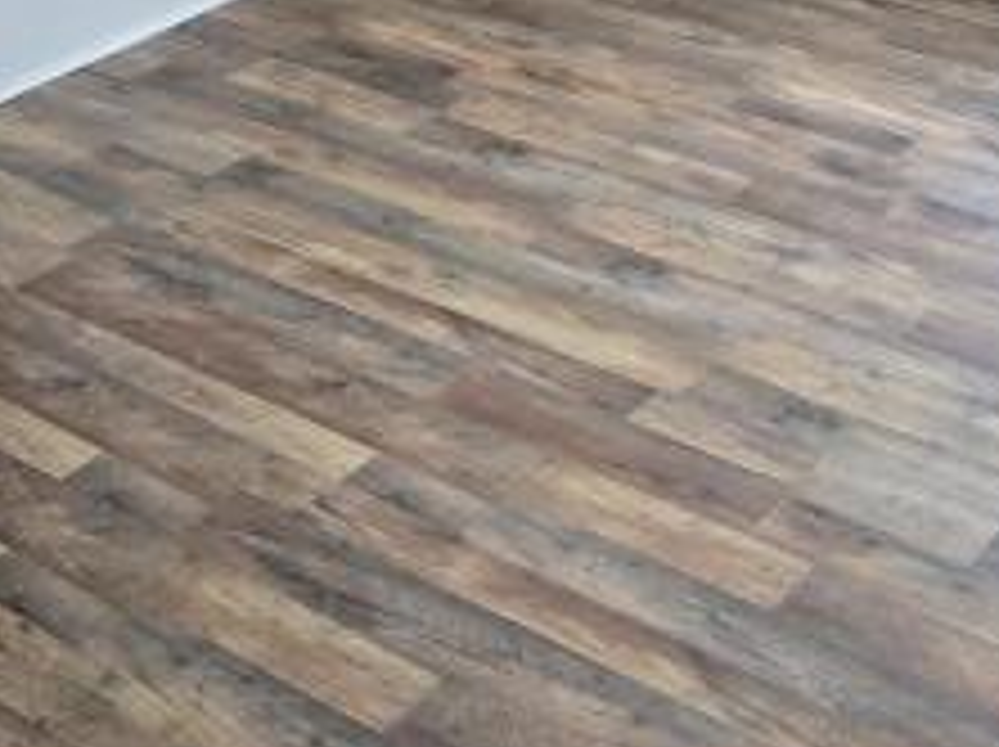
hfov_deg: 32.2
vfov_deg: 24.2
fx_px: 1730
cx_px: 490
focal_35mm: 60
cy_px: 243
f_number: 2.2
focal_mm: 2.2
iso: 1000
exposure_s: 1/60
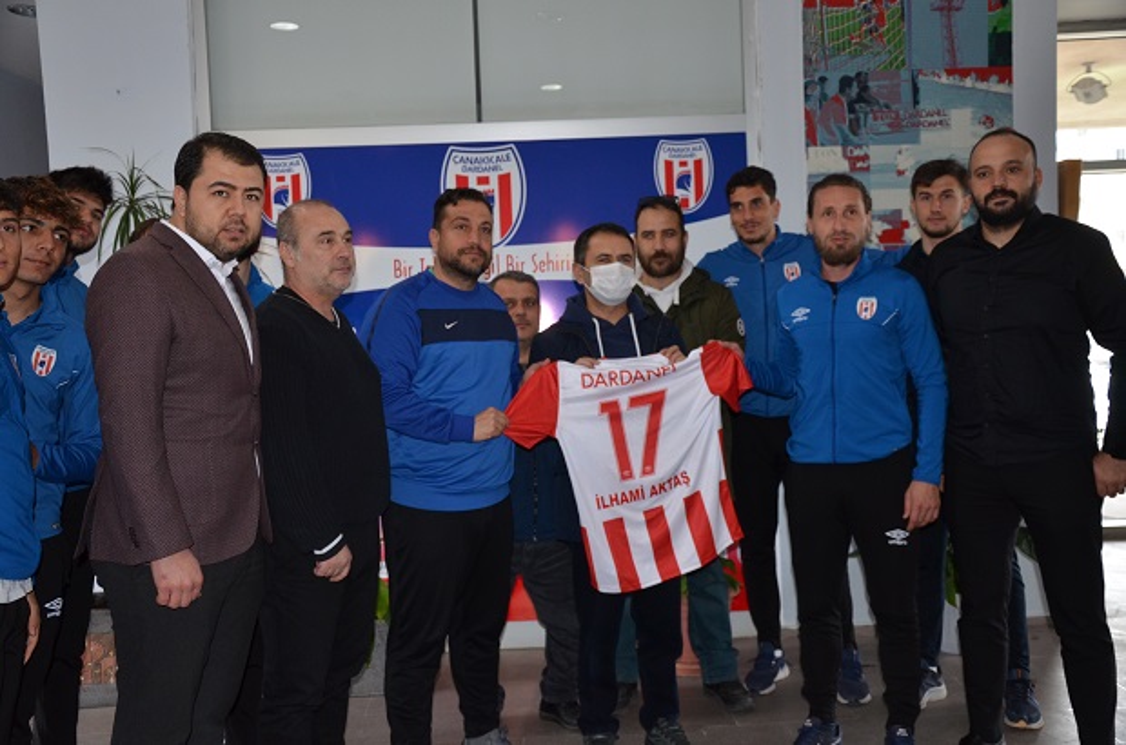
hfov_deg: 51.4
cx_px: 563
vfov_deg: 35.3
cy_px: 372
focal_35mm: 38
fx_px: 1170
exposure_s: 1/60
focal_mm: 25
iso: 800
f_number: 4
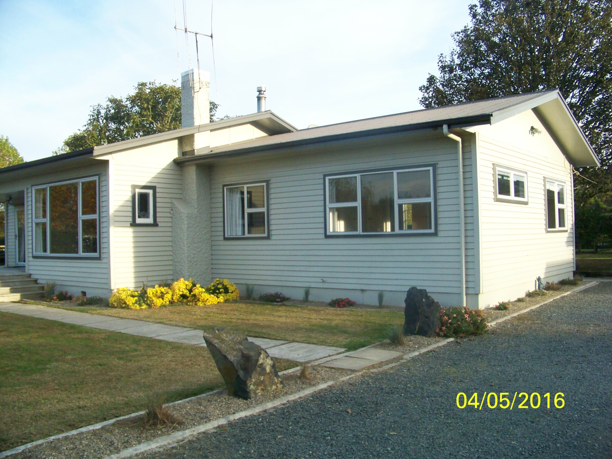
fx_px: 583
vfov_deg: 42.9
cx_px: 306
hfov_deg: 55.4
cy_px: 230
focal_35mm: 33
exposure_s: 1/800
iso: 200
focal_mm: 5.85
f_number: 2.8
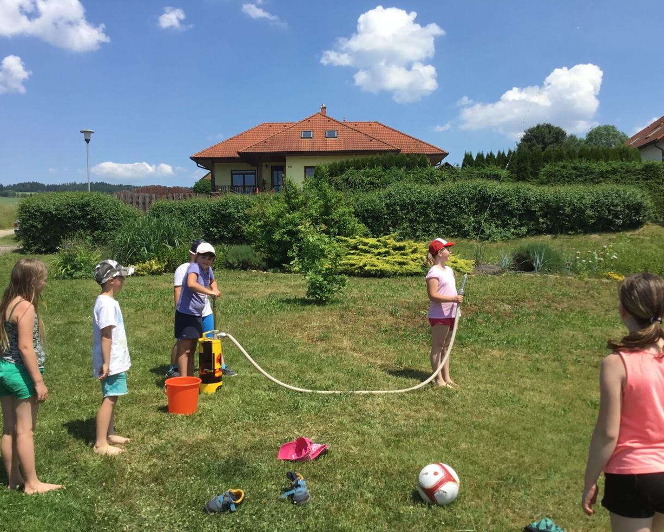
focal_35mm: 33
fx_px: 649
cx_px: 337
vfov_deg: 44.6
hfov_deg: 54.2
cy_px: 267
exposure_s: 1/1199
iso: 25
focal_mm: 3.3
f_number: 2.4
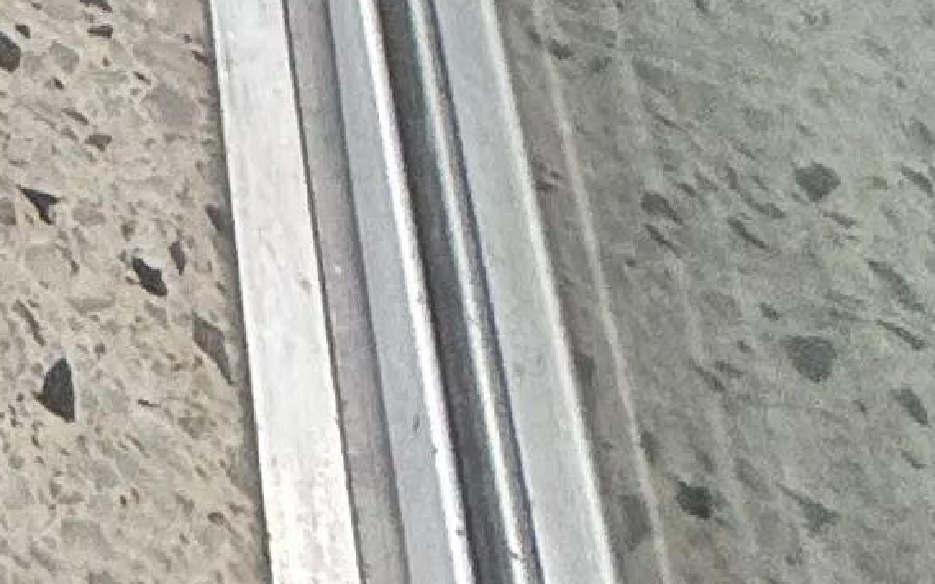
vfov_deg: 6.5
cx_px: -1422
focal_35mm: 105
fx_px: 2675
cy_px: -2279
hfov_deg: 13.4
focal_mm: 2.22
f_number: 2.2
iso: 64
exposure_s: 1/139
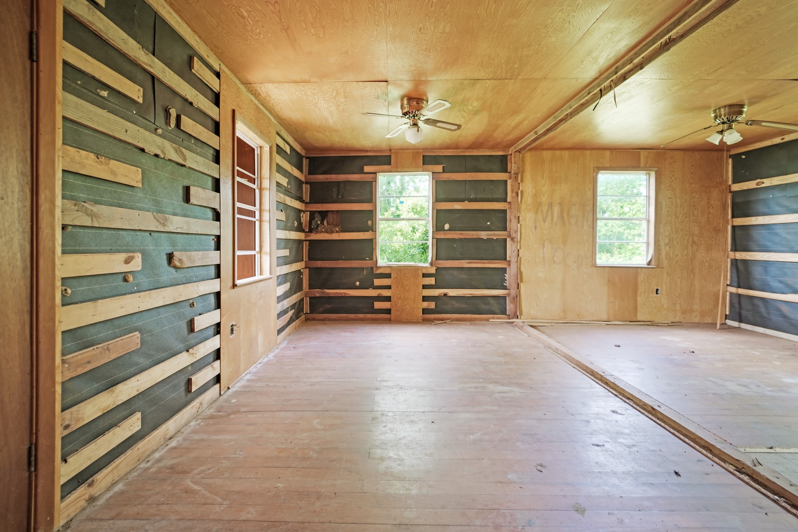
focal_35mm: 15
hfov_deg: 100.3
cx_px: 378
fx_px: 332
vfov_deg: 77.3
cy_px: 263
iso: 1000
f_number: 2.8
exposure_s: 1/200
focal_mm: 14
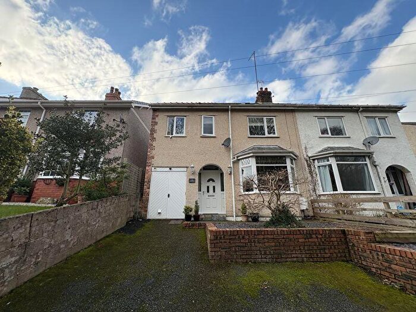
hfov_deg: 102.1
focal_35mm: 14
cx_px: 208
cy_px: 156
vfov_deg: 85.7
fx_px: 168
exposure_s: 1/565
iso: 64
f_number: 2.2
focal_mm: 2.22
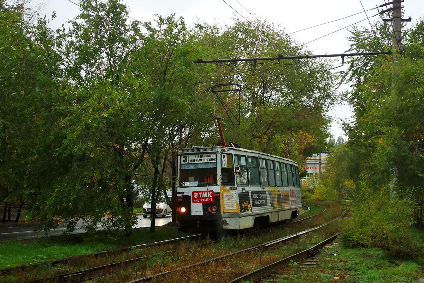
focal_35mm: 43
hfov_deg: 45.4
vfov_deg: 31.2
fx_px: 506
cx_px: 212
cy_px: 142
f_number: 3.2
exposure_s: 1/500
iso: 640
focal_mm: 16.01
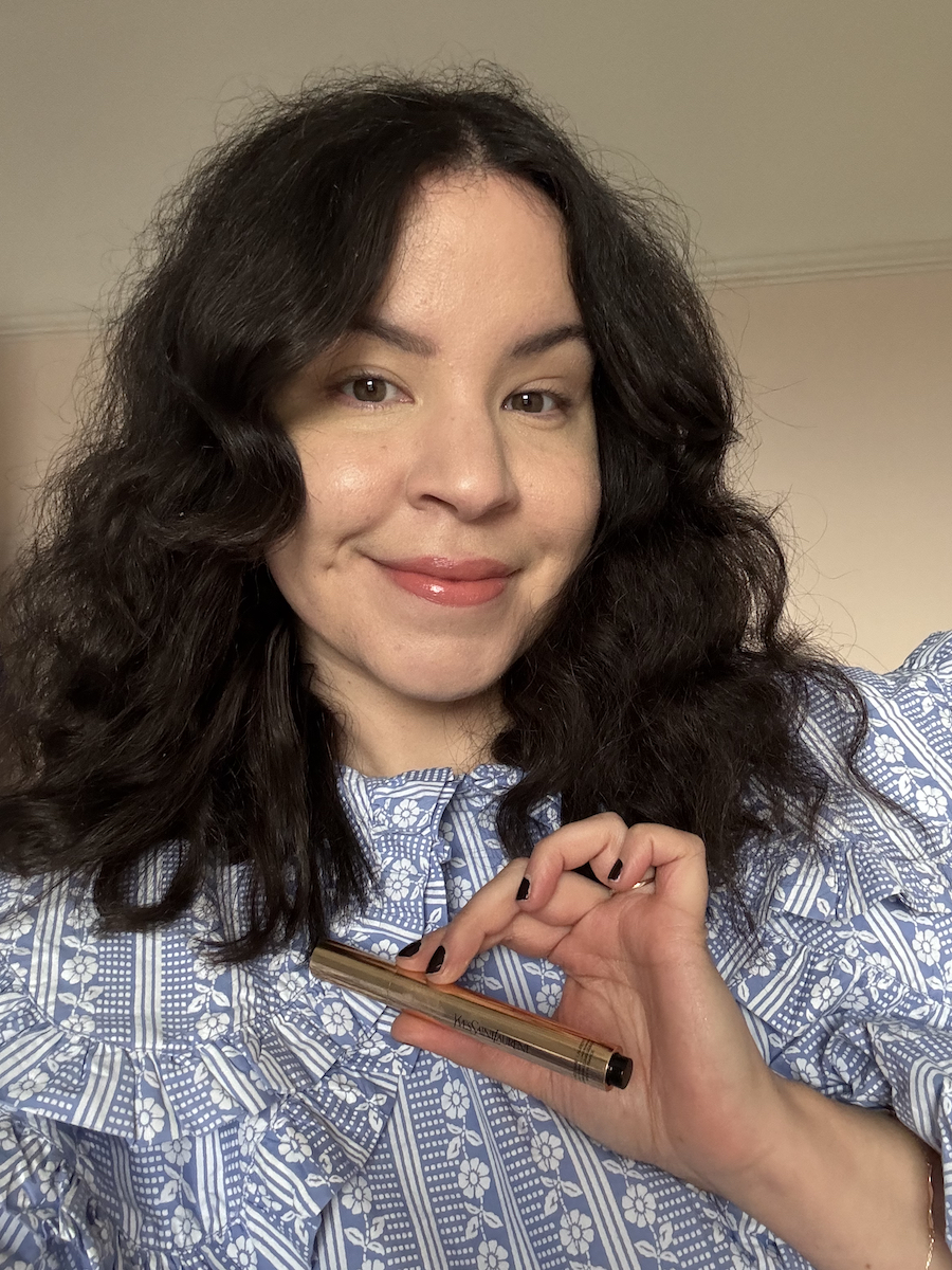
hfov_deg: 46.8
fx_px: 1100
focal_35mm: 30
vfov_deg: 60.0
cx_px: 476
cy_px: 635
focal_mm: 2.69
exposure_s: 1/51
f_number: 1.9
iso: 320
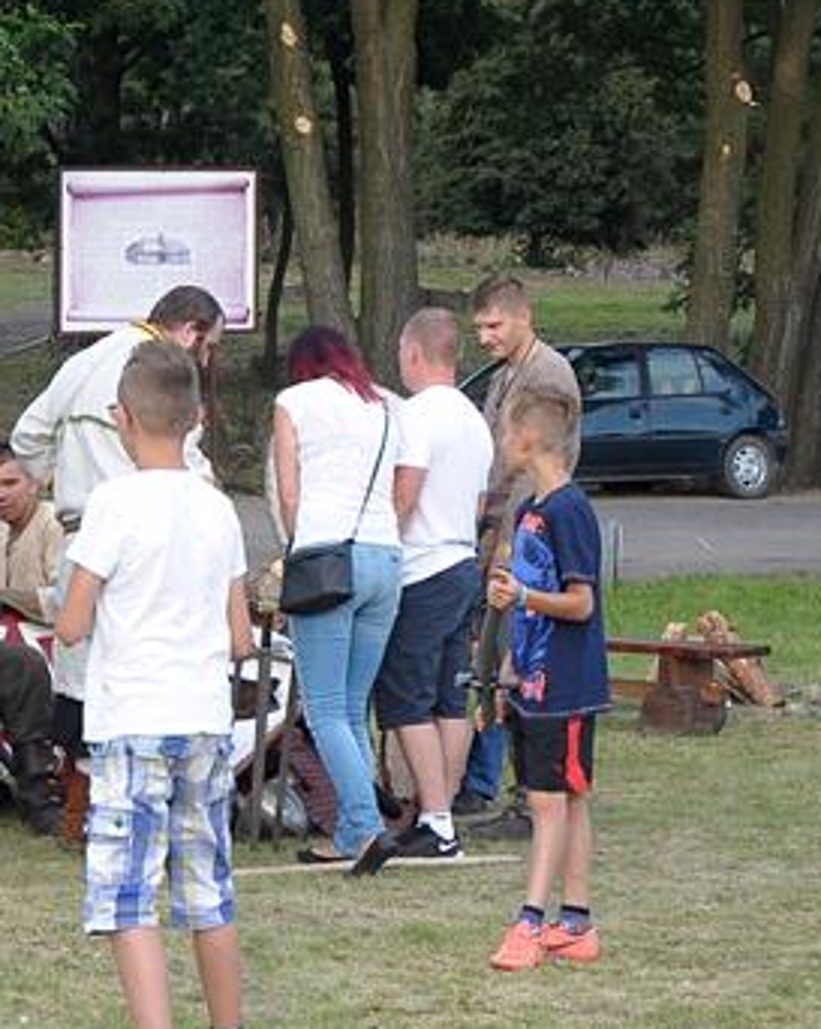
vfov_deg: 12.0
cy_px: 570
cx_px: -168
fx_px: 4897
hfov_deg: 9.5
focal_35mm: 161
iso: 800
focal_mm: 46
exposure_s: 1/400
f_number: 10
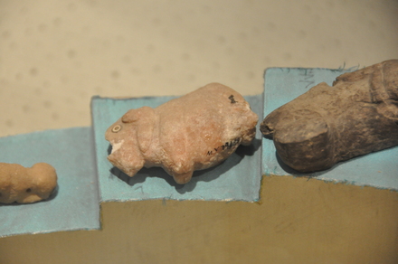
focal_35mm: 255
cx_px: 199
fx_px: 2815
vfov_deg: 5.4
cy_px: 132
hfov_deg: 8.1
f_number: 5.6
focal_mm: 170
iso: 1600
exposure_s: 1/80
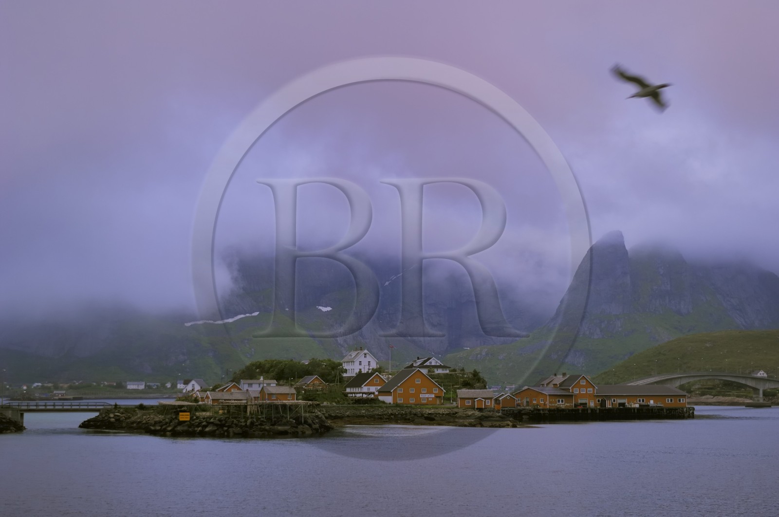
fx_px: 1134
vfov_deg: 25.7
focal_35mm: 52
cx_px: 390
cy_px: 258
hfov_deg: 37.9
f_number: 2.8
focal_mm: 35
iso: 100
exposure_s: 1/60
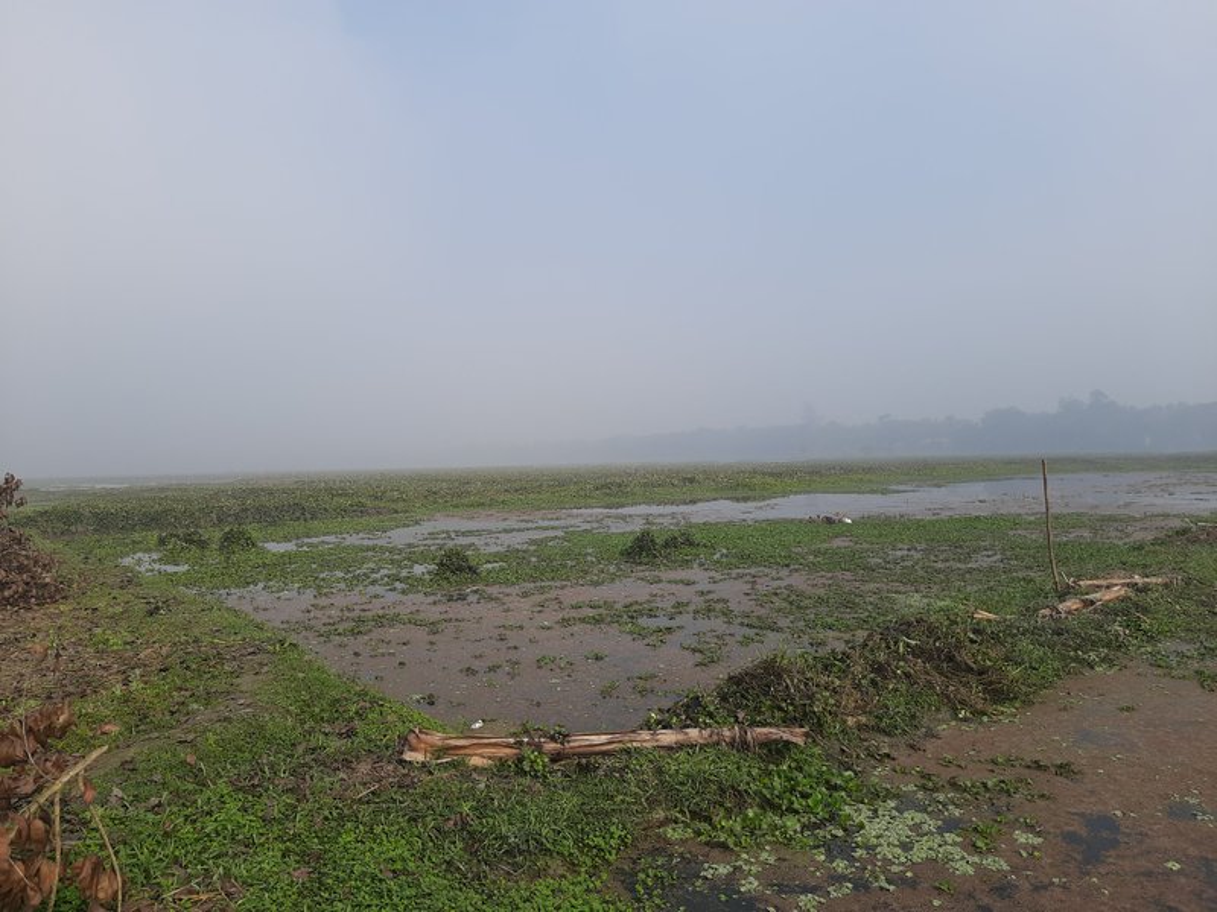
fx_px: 879
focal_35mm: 25
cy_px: 456
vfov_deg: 54.9
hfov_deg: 69.4
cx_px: 608
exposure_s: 1/762
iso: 20
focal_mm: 4.6
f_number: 2
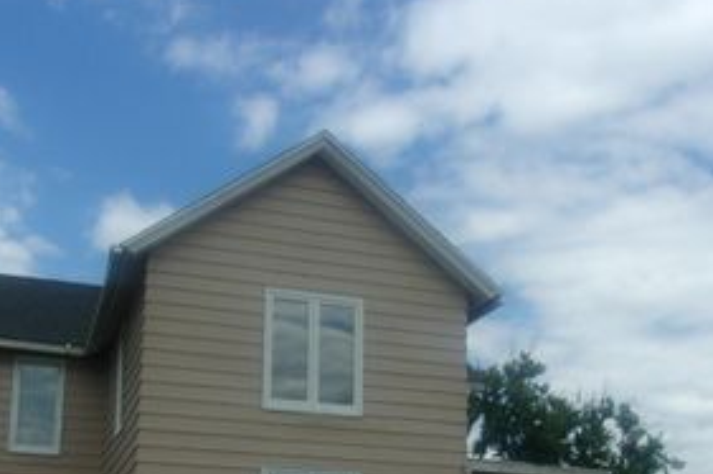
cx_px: 348
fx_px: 990
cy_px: 440
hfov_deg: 39.6
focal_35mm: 50
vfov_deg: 26.0
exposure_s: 1/125
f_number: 10.4
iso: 80
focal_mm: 4.9
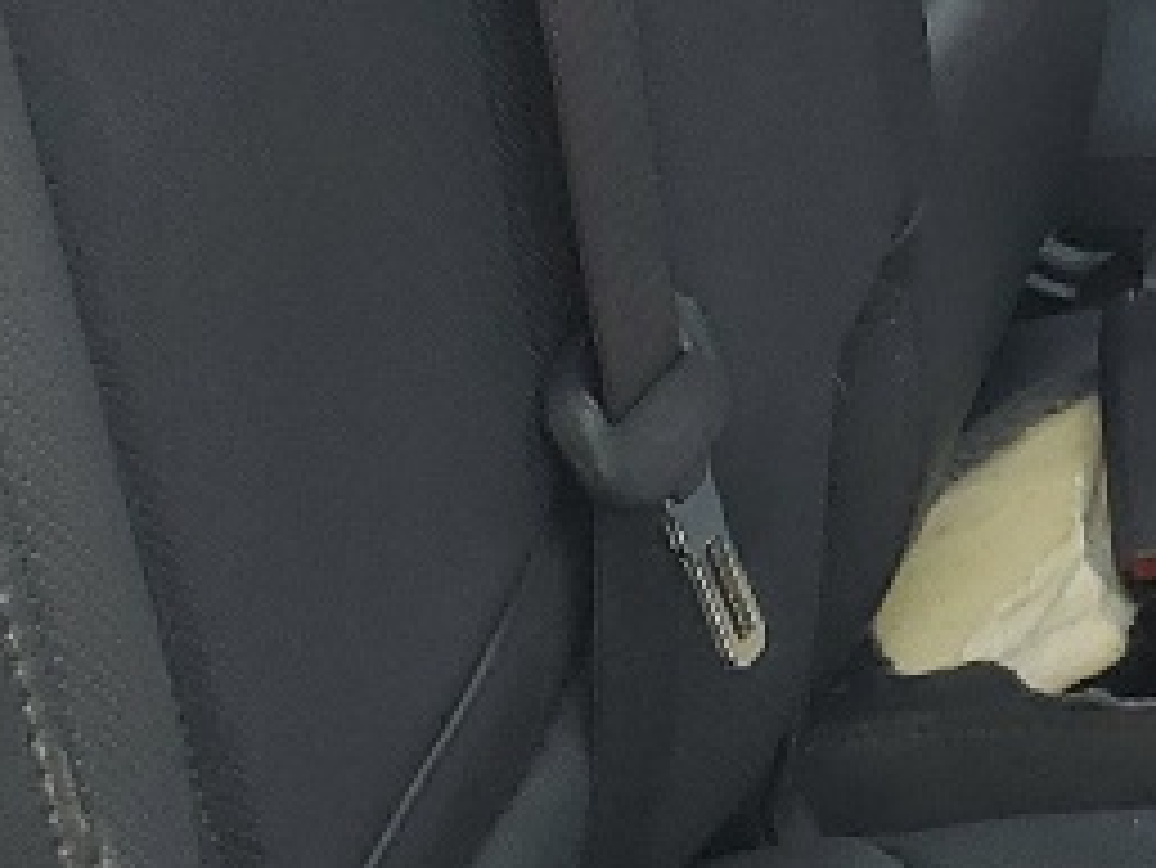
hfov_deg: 10.7
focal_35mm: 162
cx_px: 2649
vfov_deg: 8.9
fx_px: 5413
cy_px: -441
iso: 50
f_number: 1.5
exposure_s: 1/278
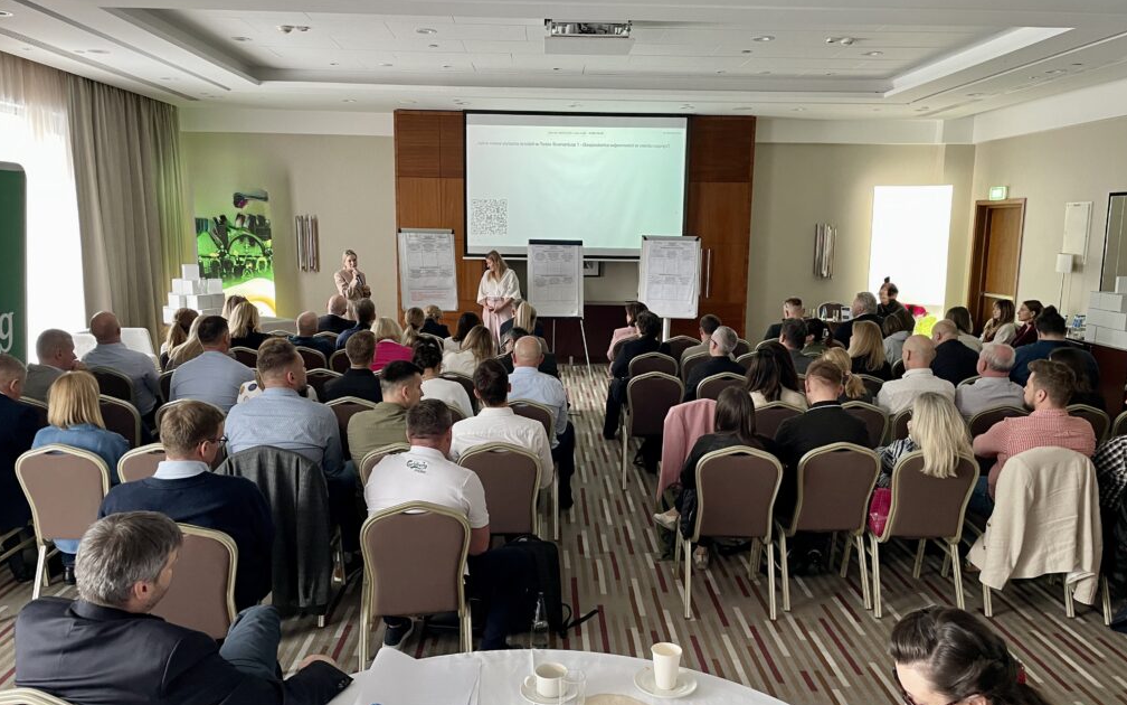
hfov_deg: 66.5
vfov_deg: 44.5
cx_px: 562
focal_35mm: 28
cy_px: 345
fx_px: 860
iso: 125
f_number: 1.6
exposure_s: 1/60
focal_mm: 4.2
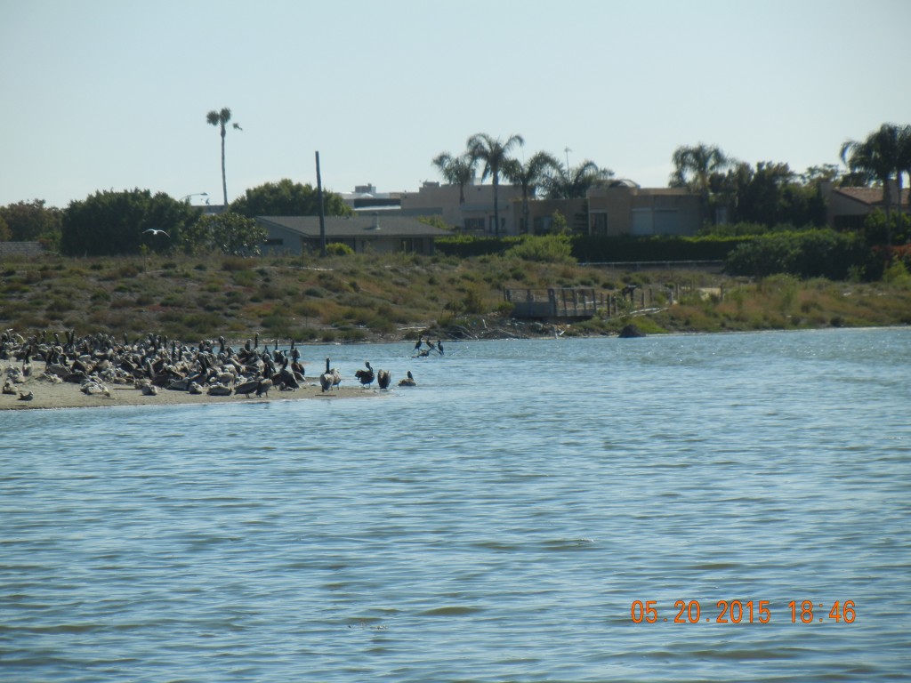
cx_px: 456
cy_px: 342
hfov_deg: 8.6
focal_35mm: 229
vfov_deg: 6.5
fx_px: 6027
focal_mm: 41.2
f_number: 9.6
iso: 160
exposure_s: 1/387
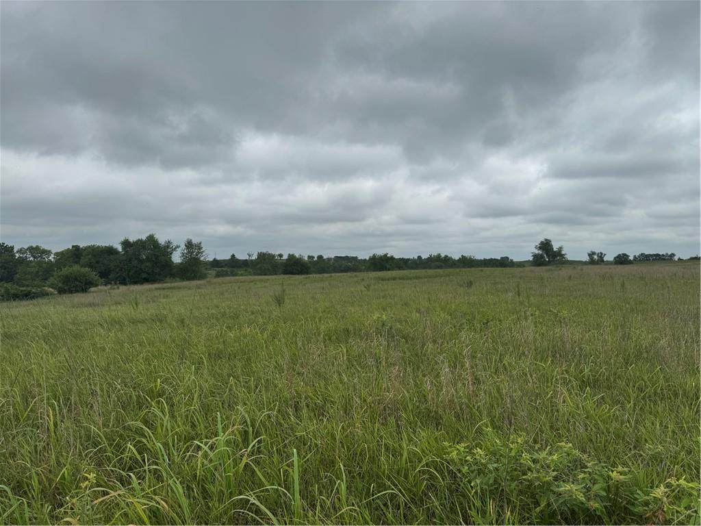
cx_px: 350
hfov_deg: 71.6
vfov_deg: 56.8
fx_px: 486
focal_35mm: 24
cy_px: 263
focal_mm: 6.76
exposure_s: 1/5348
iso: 80
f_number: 1.78
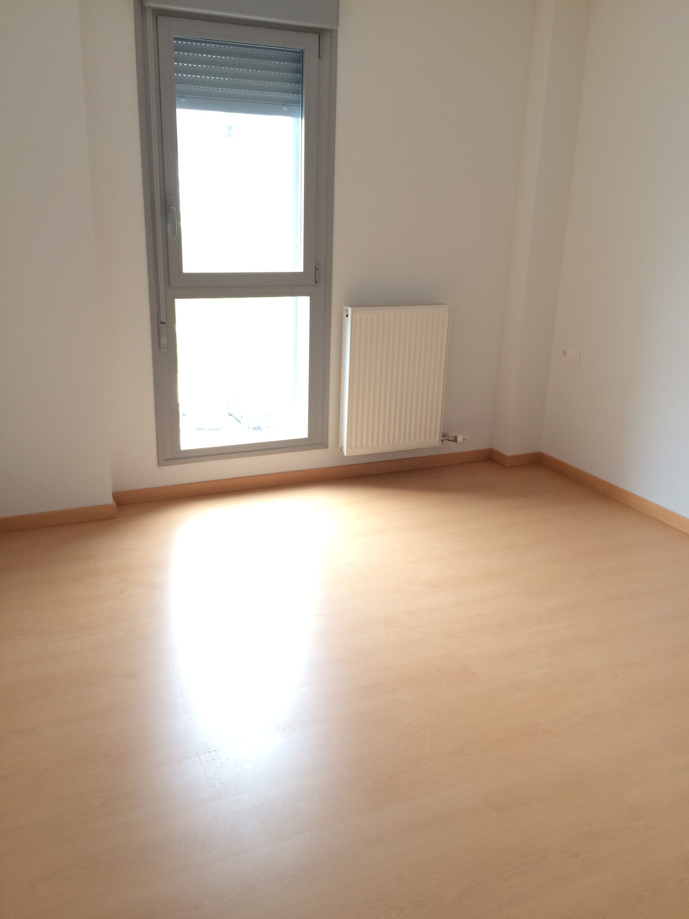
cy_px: 460
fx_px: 770
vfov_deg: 61.7
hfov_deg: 48.2
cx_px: 344
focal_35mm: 29
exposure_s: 1/33
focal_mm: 4.15
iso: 100
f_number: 2.2
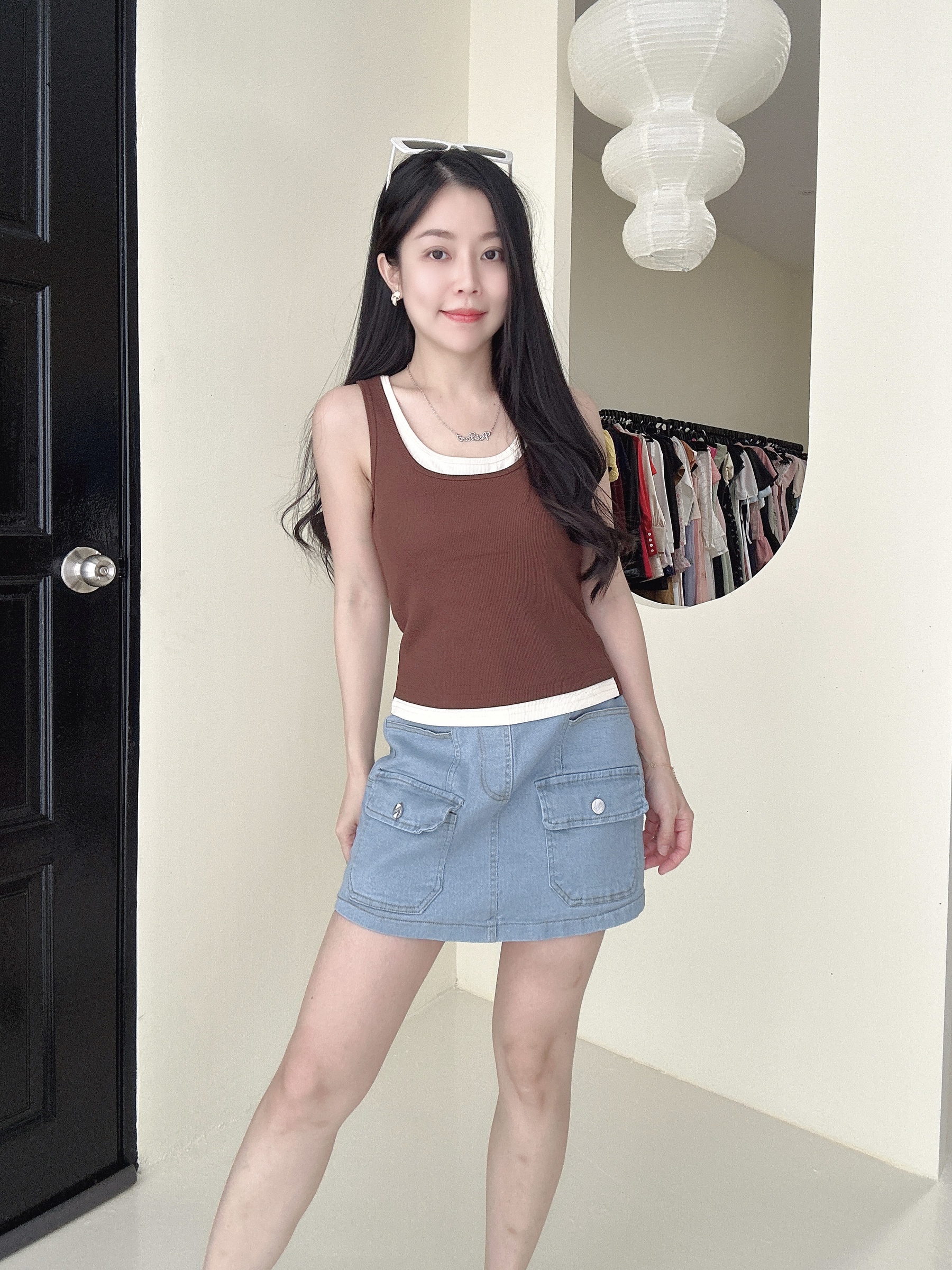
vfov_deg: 73.9
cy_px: 635
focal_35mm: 23
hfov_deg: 58.9
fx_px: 843
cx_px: 476
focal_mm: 2.69
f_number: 1.9
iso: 80
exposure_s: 1/78
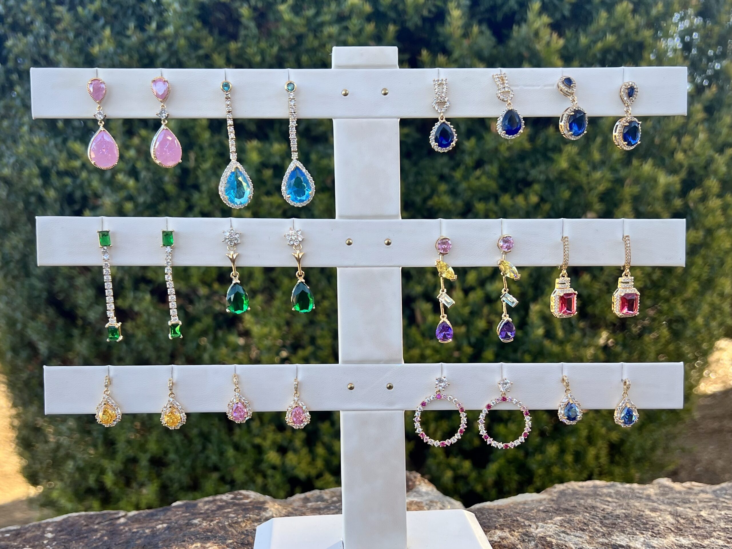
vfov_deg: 53.1
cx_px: 366
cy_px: 274
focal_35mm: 26
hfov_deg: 67.3
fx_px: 550
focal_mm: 5.7
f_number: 1.5
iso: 50
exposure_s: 1/526
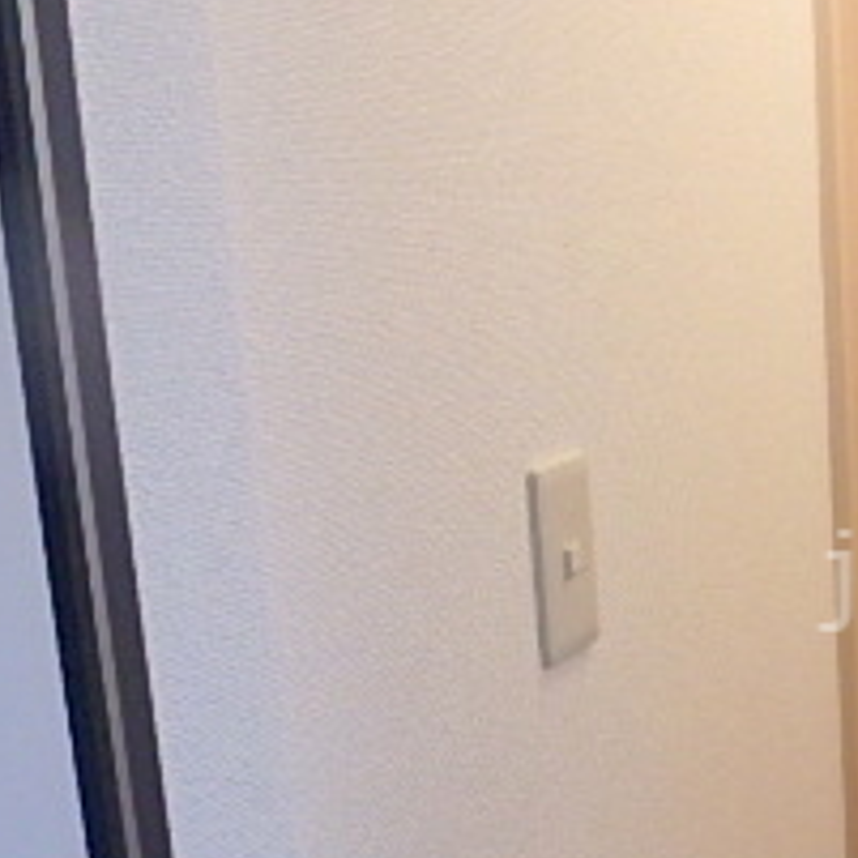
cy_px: 581
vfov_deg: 28.9
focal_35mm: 59
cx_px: 1110
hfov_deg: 25.2
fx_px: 1655
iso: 500
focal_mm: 3.7
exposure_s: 1/30
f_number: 3.5
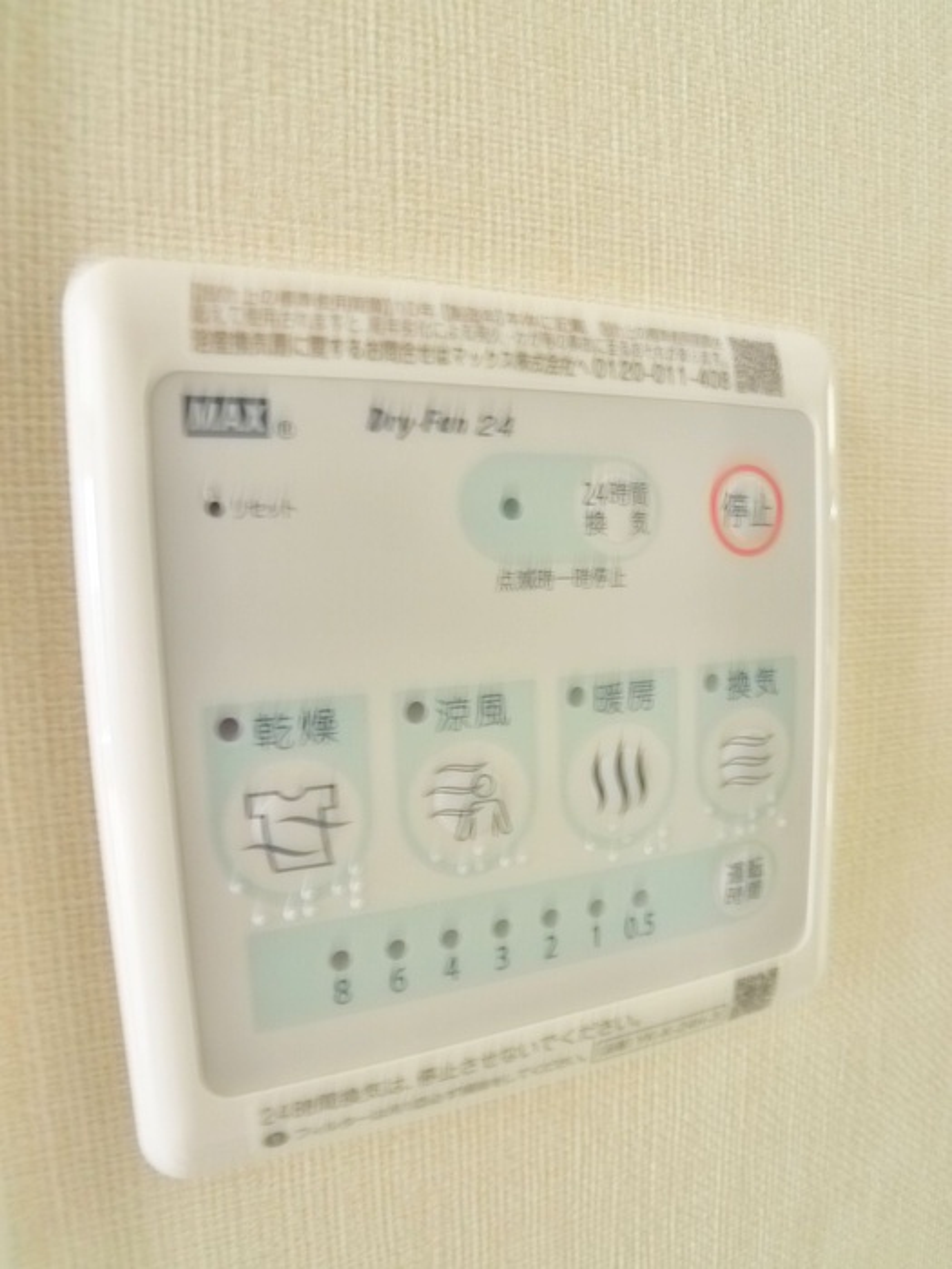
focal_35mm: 24
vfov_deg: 71.6
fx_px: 880
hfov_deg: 56.8
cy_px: 634
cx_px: 476
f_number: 2
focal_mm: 5.1
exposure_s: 1/3.2
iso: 400
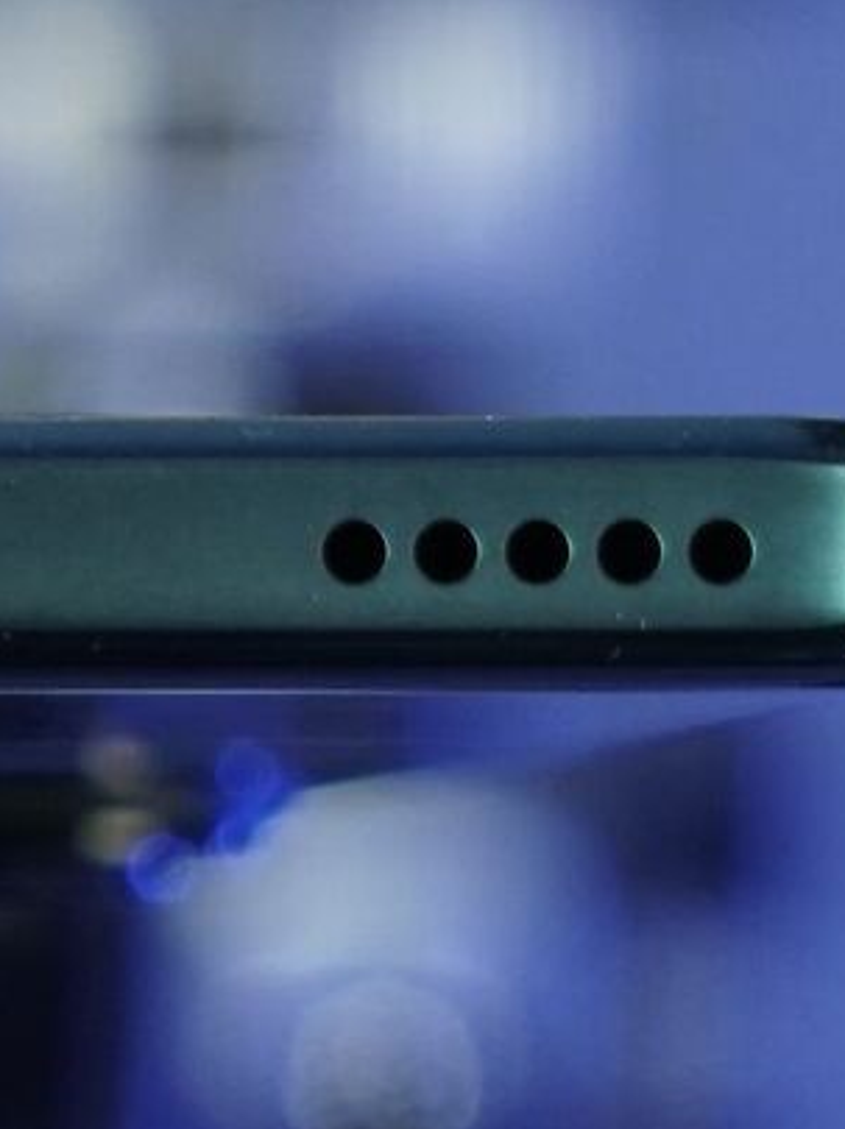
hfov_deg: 6.7
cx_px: -410
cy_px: 524
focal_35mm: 219
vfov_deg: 9.0
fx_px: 7139
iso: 1250
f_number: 6.3
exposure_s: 1/160
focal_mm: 48
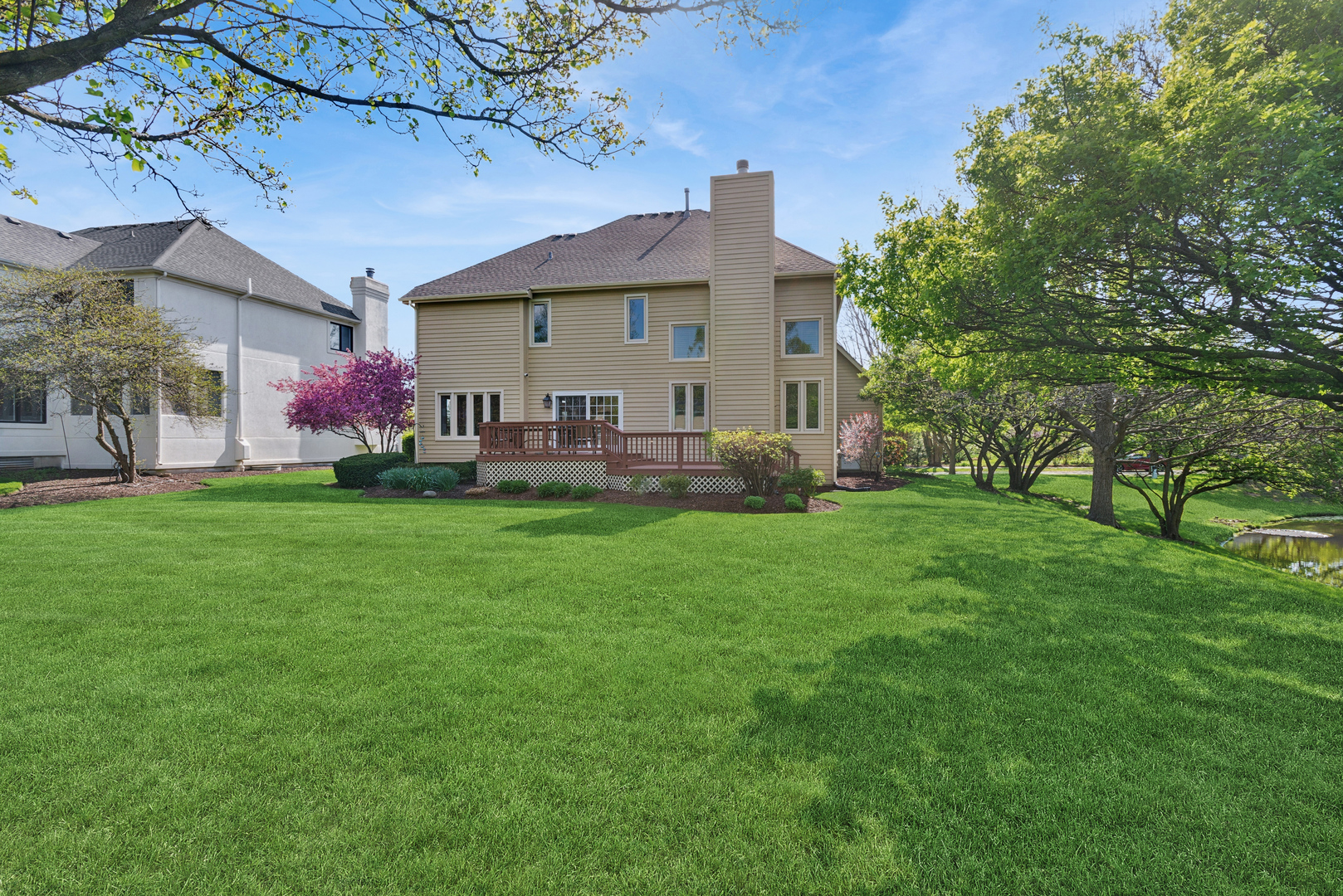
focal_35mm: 17
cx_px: 672
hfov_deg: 93.3
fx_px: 634
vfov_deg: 70.5
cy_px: 448
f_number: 11
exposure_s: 1/100
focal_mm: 17
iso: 400
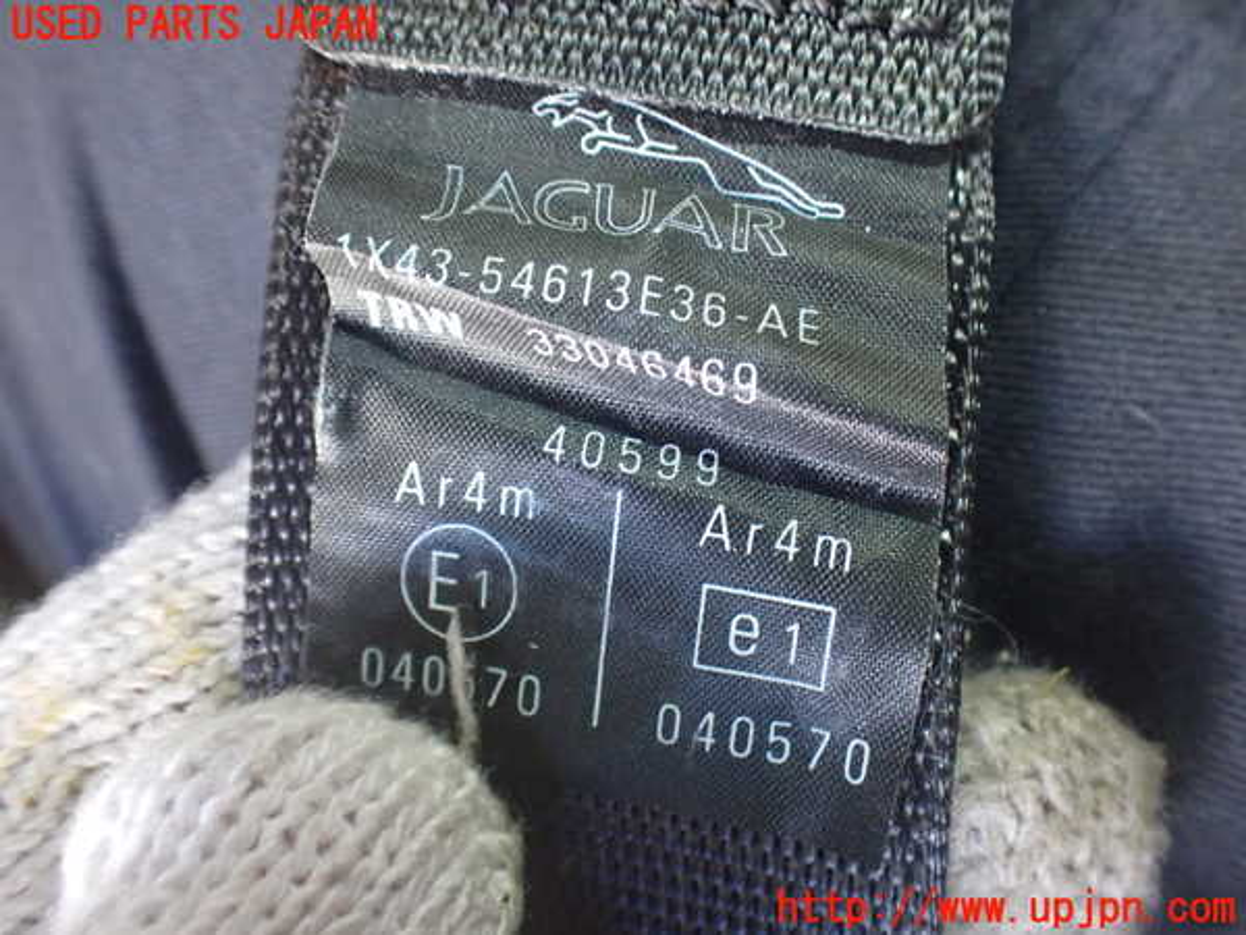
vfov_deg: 46.8
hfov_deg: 60.0
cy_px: 468
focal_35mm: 30
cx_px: 623
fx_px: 1080
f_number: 2.3
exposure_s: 1/30
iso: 800
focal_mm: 5.4
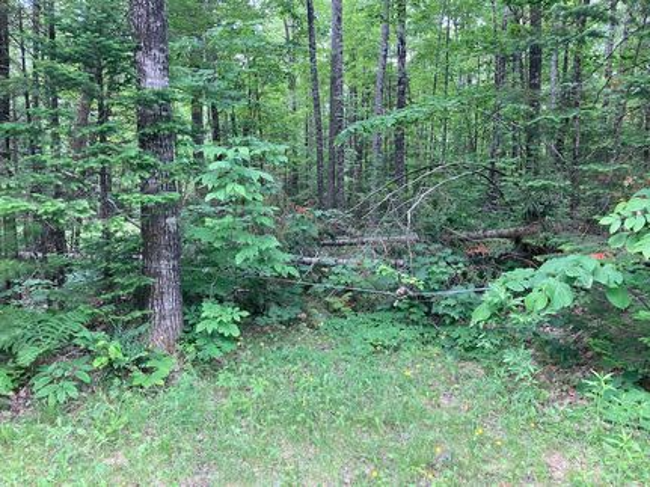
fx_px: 526
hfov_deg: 63.5
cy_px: 244
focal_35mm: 28
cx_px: 325
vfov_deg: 49.7
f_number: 1.8
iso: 50
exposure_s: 1/121
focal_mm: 3.99
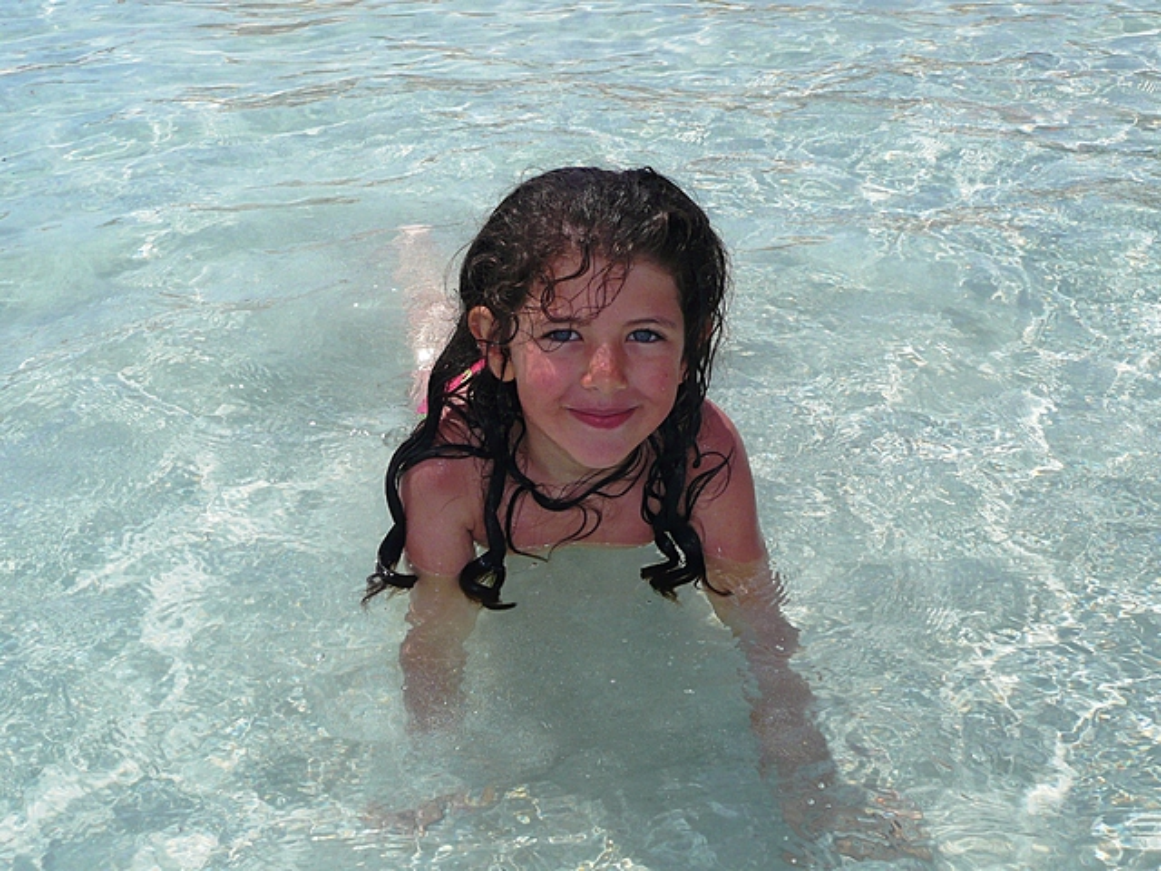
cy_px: 436
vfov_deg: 32.2
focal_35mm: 45
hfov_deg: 42.1
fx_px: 1509
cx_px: 580
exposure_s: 1/250
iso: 100
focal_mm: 7.3
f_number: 10
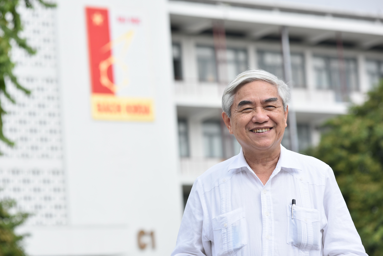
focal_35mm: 125
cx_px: 192
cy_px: 128
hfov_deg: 16.4
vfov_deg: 11.0
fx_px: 1330
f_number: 5.6
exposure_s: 1/320
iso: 125
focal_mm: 125
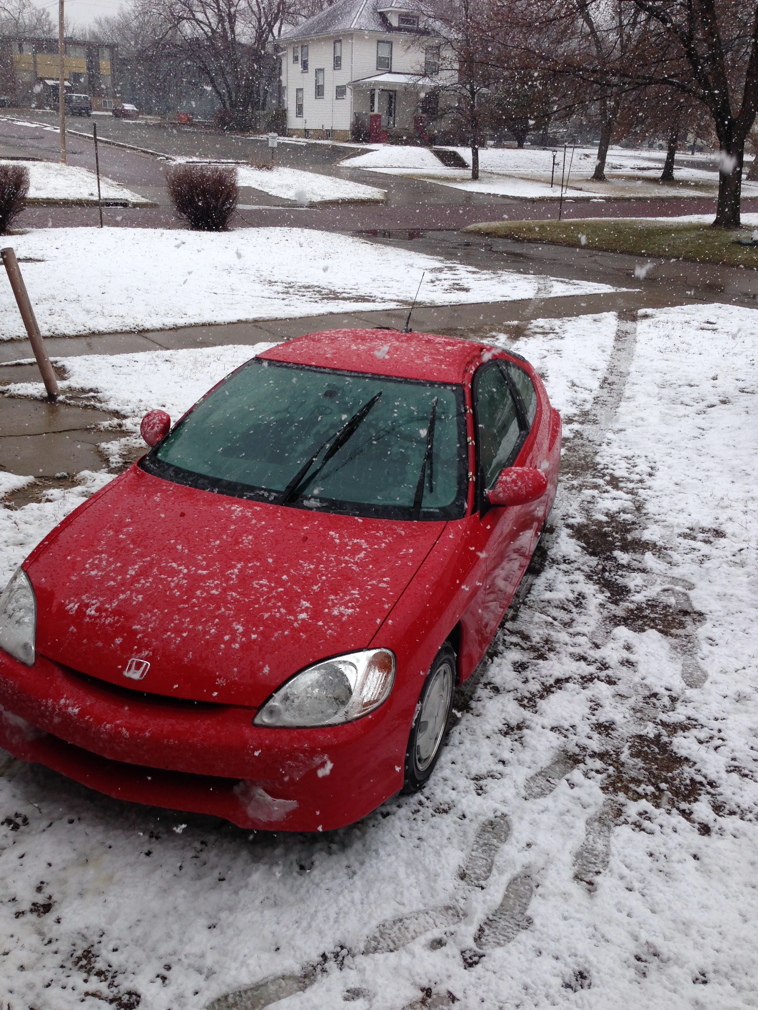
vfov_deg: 55.4
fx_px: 963
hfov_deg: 42.9
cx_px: 379
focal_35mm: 33
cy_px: 505
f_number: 2.4
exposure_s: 1/605
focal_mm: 4.13
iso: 50
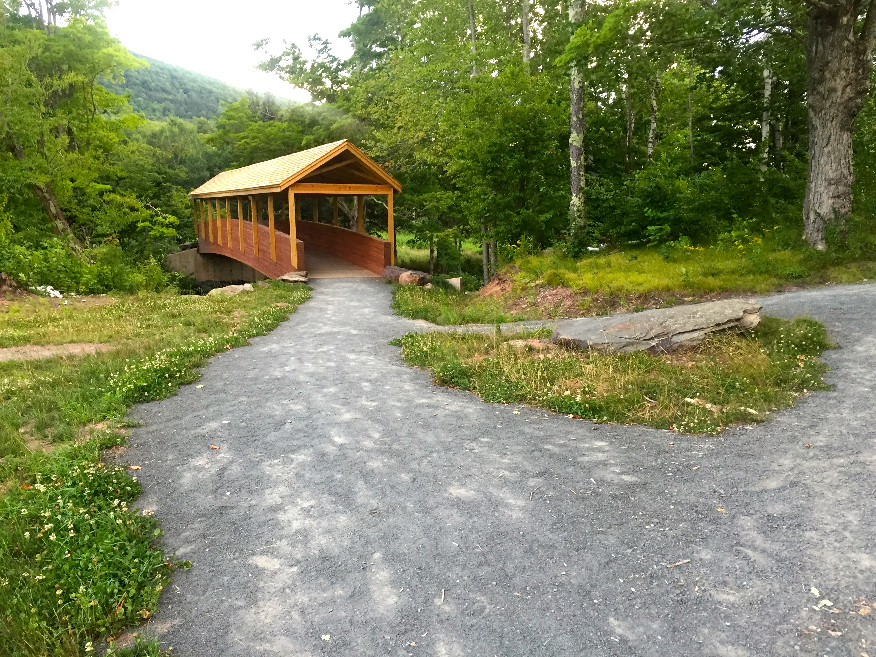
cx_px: 438
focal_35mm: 29
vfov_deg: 48.2
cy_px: 328
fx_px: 734
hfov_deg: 61.7
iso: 50
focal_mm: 4.15
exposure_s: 1/30
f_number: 2.2
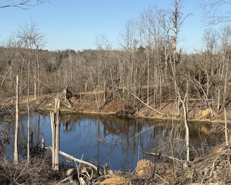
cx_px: 91
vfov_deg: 24.6
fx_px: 424
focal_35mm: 62
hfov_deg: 30.4
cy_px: 104
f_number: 1.78
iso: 64
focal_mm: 6.76
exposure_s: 1/2494
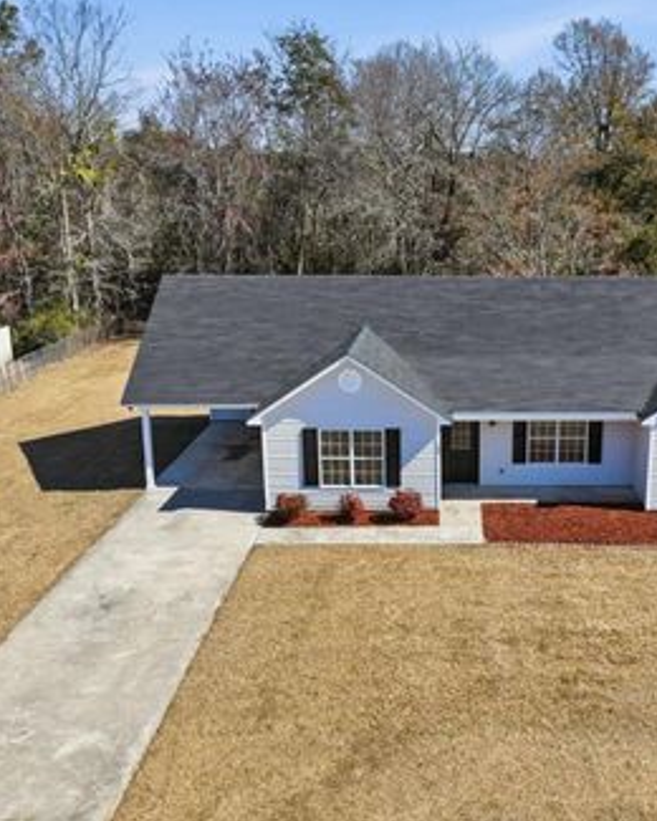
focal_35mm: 36
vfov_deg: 50.3
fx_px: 875
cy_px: 408
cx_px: 465
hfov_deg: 40.4
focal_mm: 12.3
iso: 100
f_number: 2.8
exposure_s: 1/2000
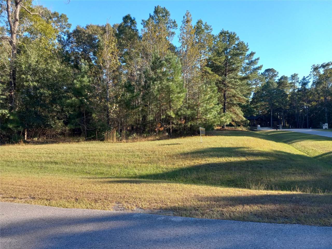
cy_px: 124
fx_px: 259
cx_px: 166
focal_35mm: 27
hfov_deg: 65.3
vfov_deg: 51.4
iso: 40
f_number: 1.8
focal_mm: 3.94
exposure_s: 1/461
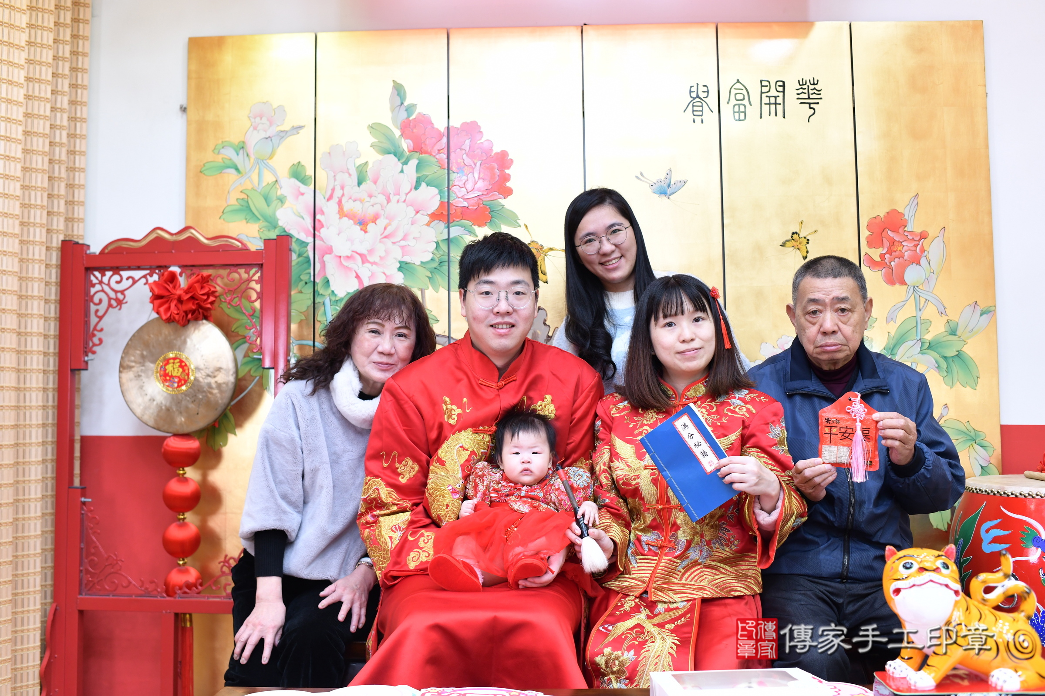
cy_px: 348
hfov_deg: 54.4
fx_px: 1016
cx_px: 522
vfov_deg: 37.9
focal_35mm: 35
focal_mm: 35
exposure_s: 1/200
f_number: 4.5
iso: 1000
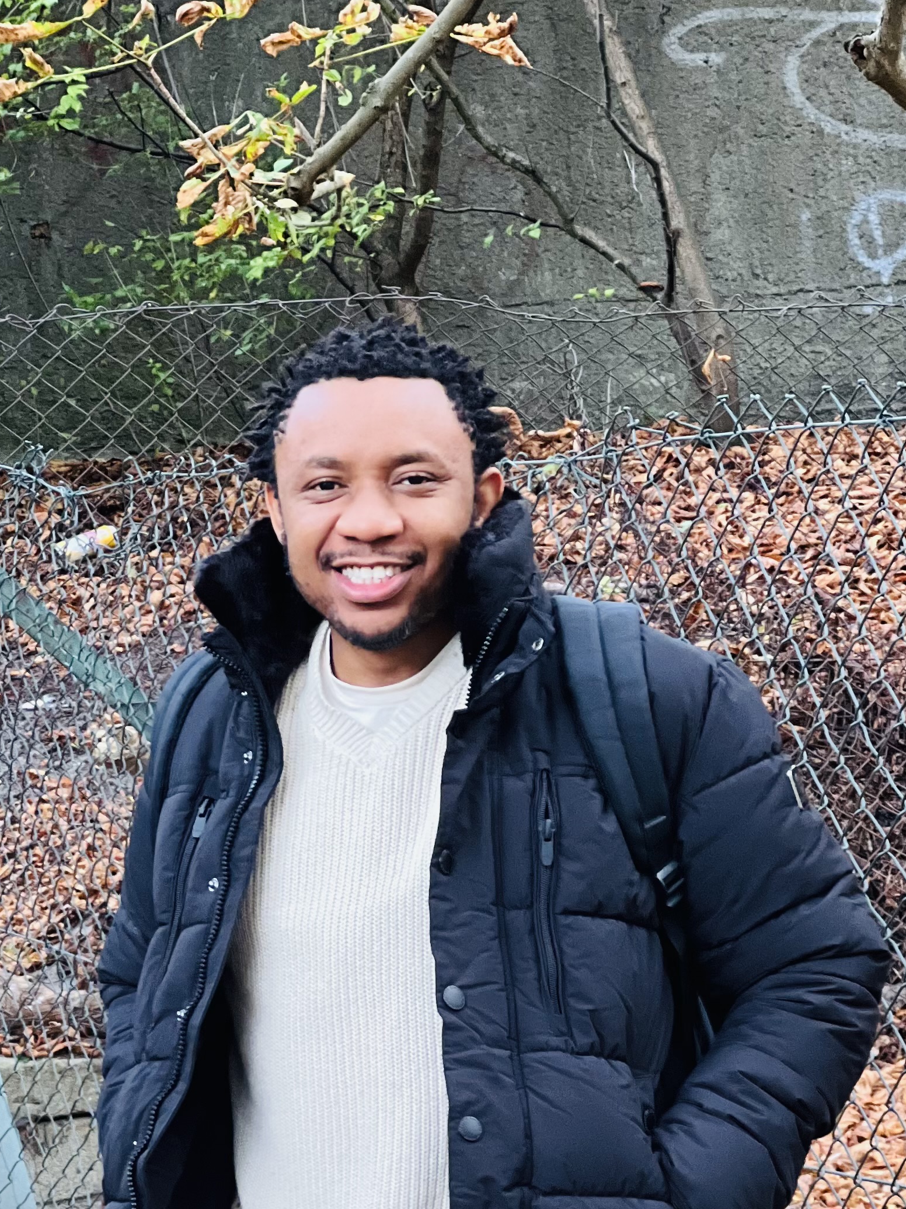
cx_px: 351
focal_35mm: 150
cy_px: 1135
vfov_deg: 13.0
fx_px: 5236
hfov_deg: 9.9
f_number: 2.8
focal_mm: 9
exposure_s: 1/60
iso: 320
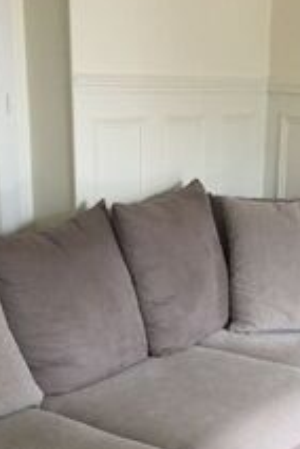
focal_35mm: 68
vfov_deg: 29.0
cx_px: 256
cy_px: 354
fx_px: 850
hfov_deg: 19.7
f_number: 2.2
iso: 320
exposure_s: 1/25
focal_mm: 4.15
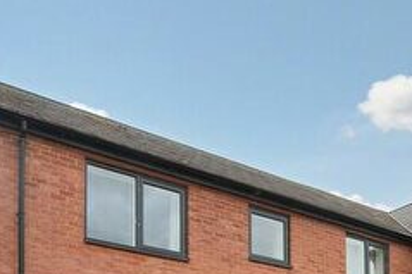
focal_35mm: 44
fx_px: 503
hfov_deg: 44.5
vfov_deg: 24.6
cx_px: 228
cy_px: 395
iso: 100
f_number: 7.1
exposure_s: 1/200
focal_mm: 10
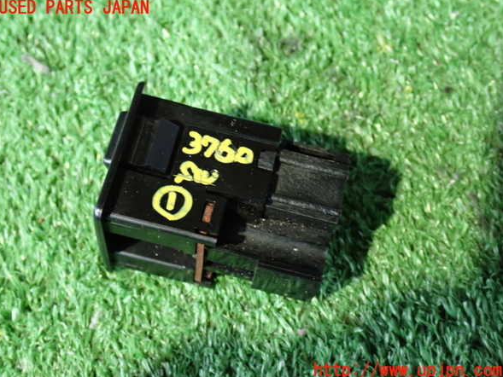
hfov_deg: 34.9
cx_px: 250
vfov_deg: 26.6
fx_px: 799
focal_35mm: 55
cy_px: 189
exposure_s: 1/13
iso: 1000
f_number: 3.3
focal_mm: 9.65
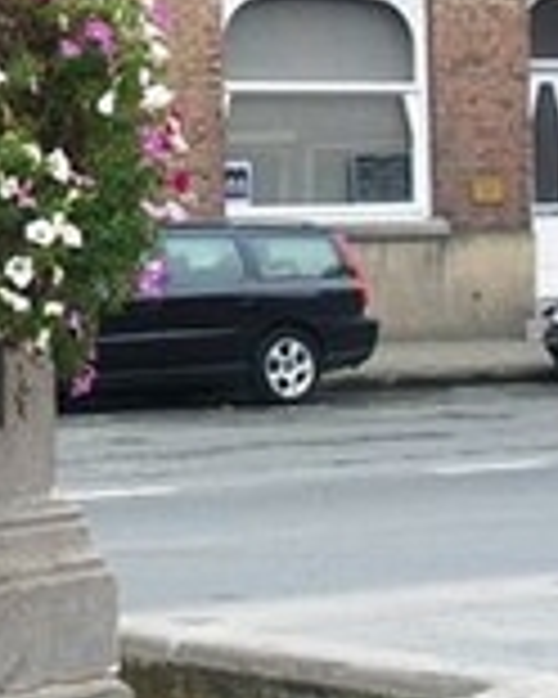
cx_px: -171
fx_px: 2498
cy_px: 81
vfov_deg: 15.7
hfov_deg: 12.4
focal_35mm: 121
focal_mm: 5.7
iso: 80
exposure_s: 1/320
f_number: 2.9
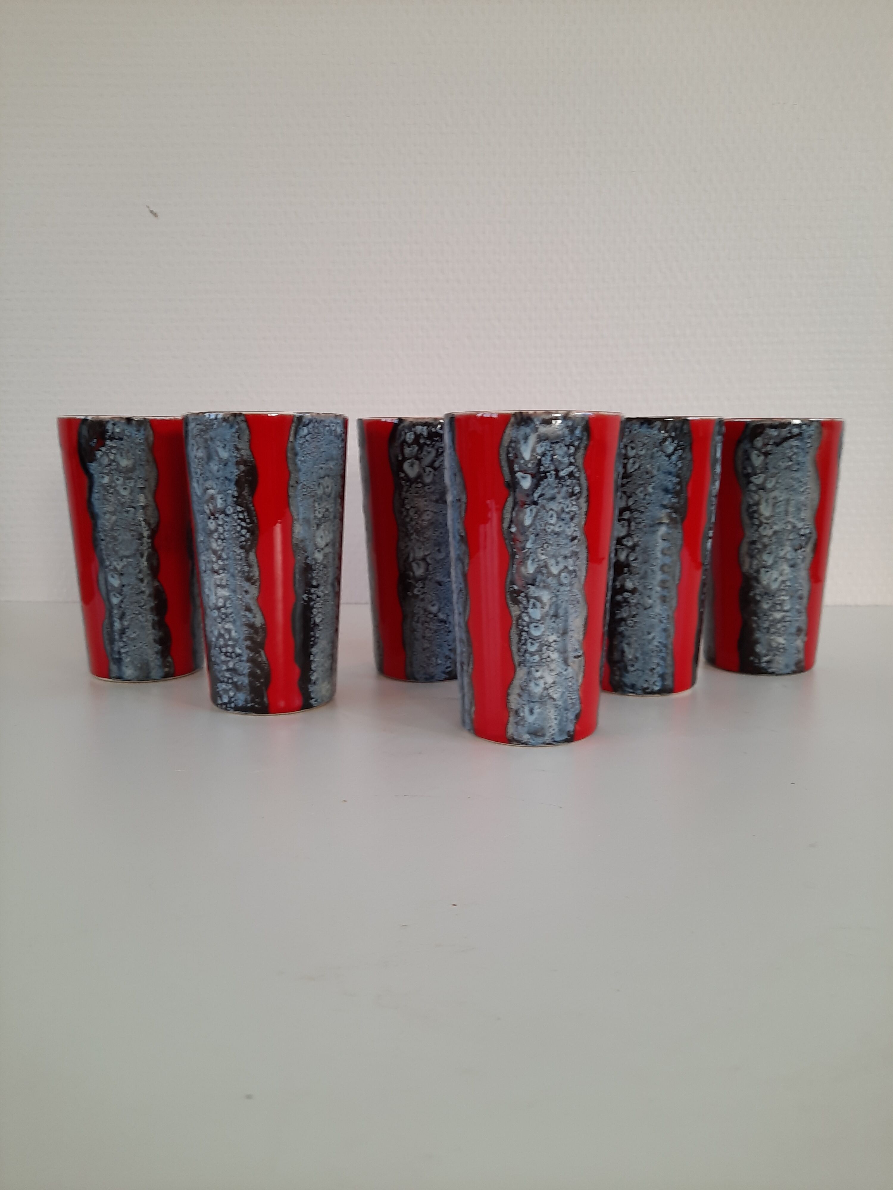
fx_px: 860
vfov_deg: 69.4
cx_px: 446
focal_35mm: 25
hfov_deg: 54.9
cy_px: 595
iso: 50
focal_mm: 4.6
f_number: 2
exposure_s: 1/50
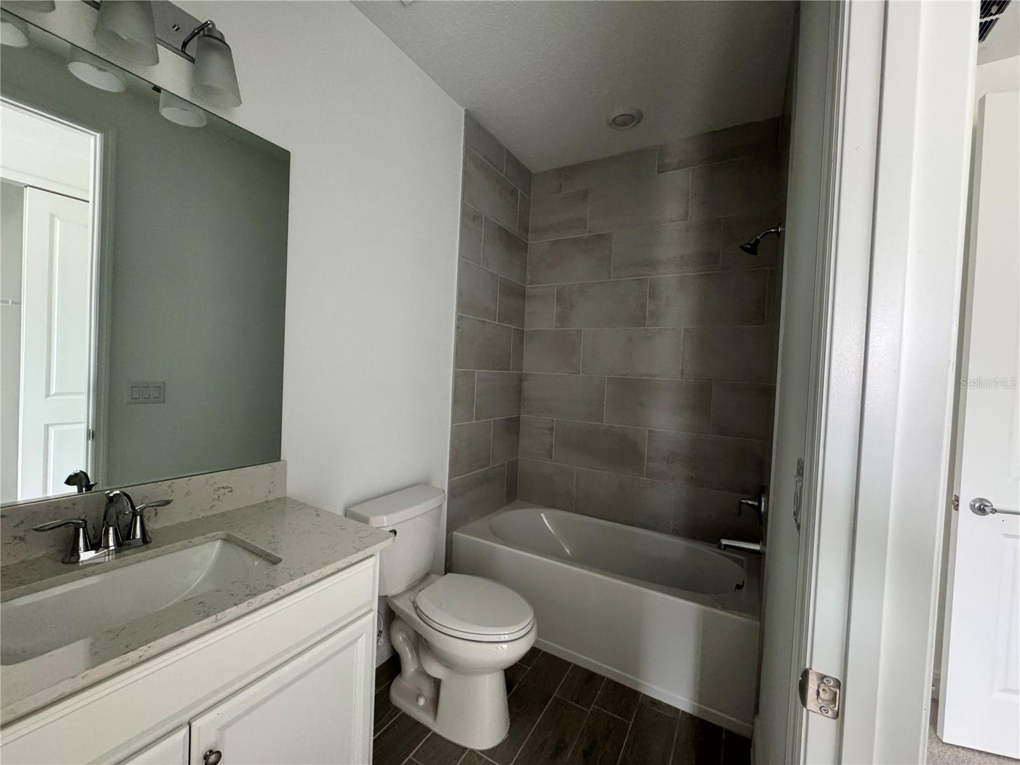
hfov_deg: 102.1
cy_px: 382
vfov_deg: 85.7
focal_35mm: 14
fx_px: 413
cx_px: 510
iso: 640
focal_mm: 2.22
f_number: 2.2
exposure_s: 1/60
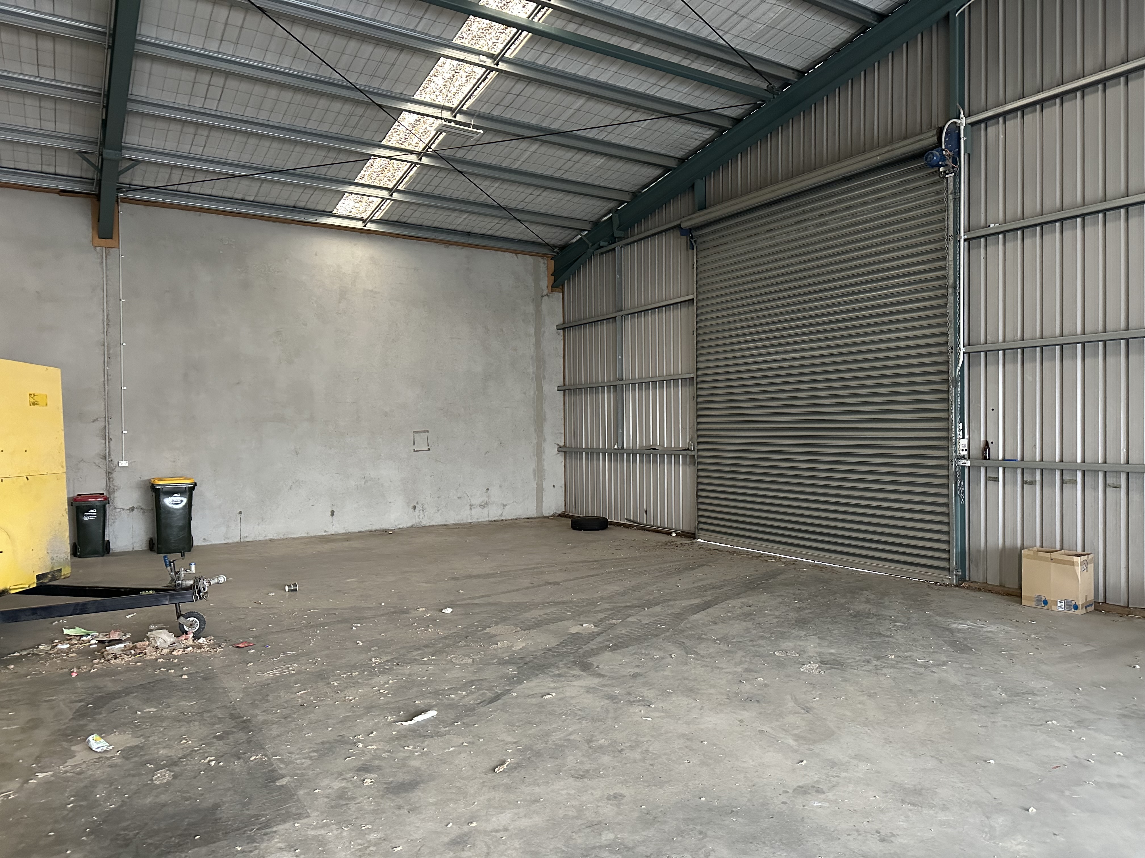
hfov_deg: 71.6
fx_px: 794
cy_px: 429
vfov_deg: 56.8
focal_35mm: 24
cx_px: 572
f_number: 1.78
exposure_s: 1/60
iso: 800
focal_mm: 6.86
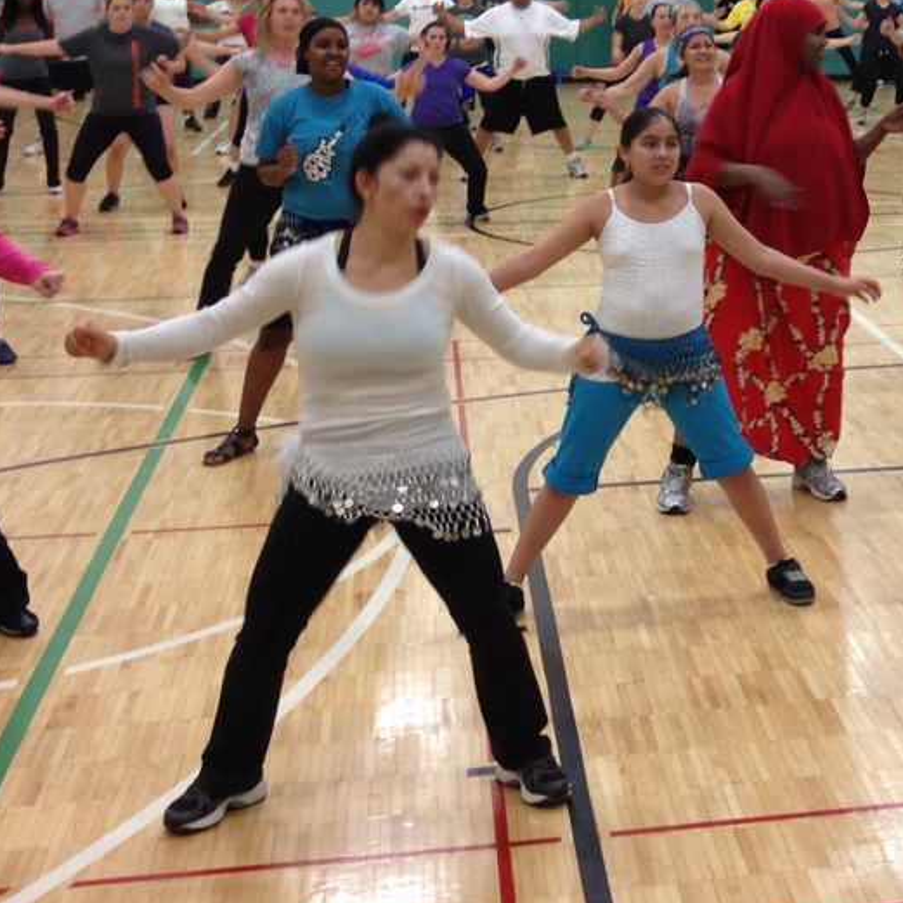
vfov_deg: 22.2
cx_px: 964
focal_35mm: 76
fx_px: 2243
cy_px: 88
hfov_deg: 21.7
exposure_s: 1/20
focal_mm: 4.28
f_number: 2.4
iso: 80
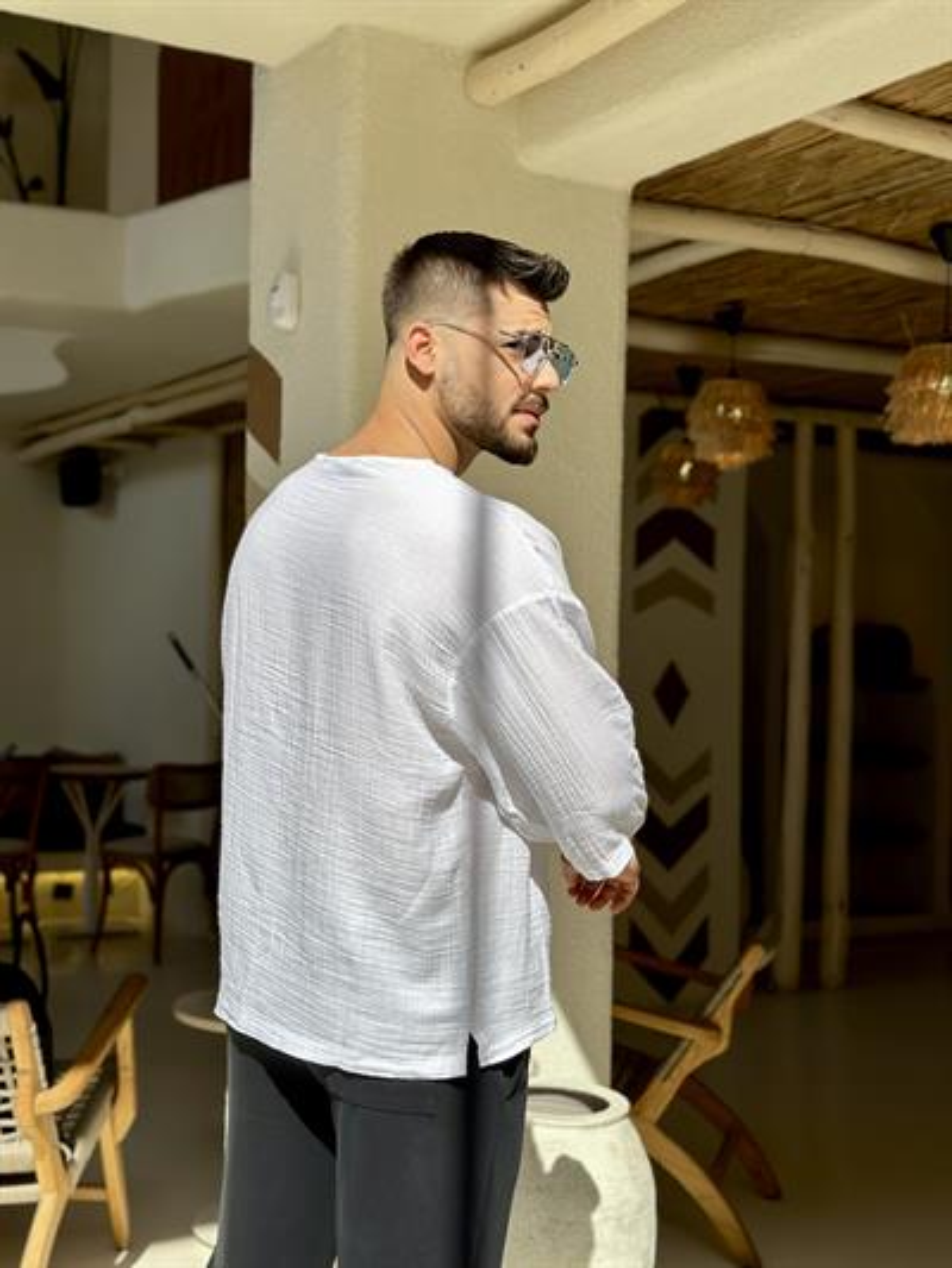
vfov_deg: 39.6
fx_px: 1759
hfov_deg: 30.3
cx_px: 476
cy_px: 634
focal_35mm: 48
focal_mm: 6.86
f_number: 1.78
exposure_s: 1/7092
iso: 100
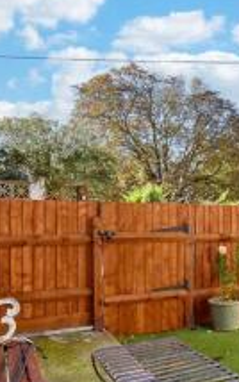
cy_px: 228
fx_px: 354
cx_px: 216
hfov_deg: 35.1
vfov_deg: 56.3
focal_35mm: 34
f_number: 8
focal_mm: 10
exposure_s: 1/100
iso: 160
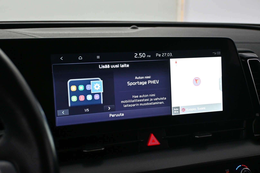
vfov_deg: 32.4
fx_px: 298
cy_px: 86
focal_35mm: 41
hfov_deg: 47.2
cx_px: 130
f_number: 4.5
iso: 1250
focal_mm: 27.5
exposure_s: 1/125
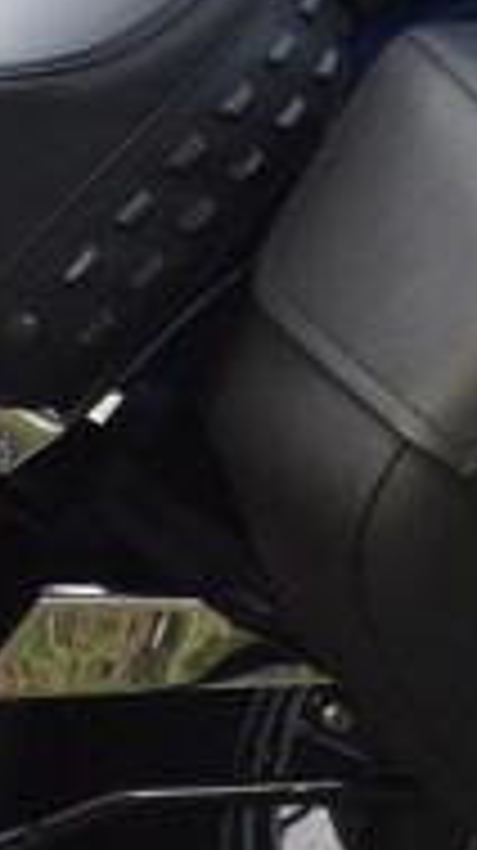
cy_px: 36
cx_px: -954
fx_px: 5409
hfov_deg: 4.8
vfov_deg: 8.9
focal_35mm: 240
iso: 200
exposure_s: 1/125
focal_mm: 24
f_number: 5.6
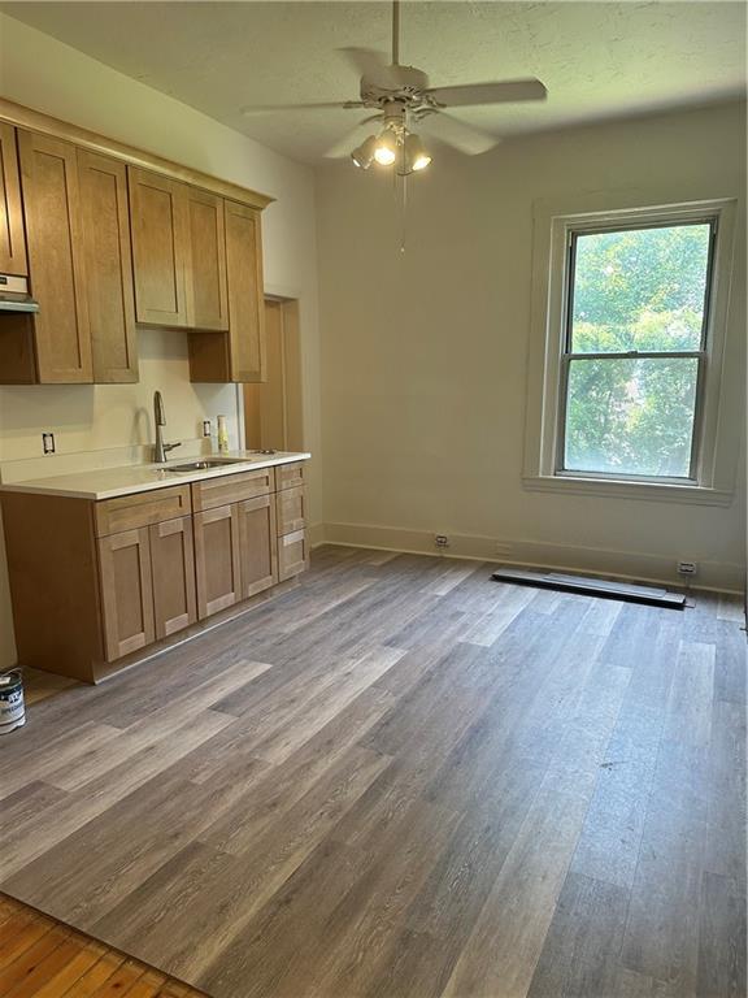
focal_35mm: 24
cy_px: 499
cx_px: 374
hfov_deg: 56.8
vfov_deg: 71.6
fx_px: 691
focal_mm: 6.86
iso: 160
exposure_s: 1/120
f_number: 1.78
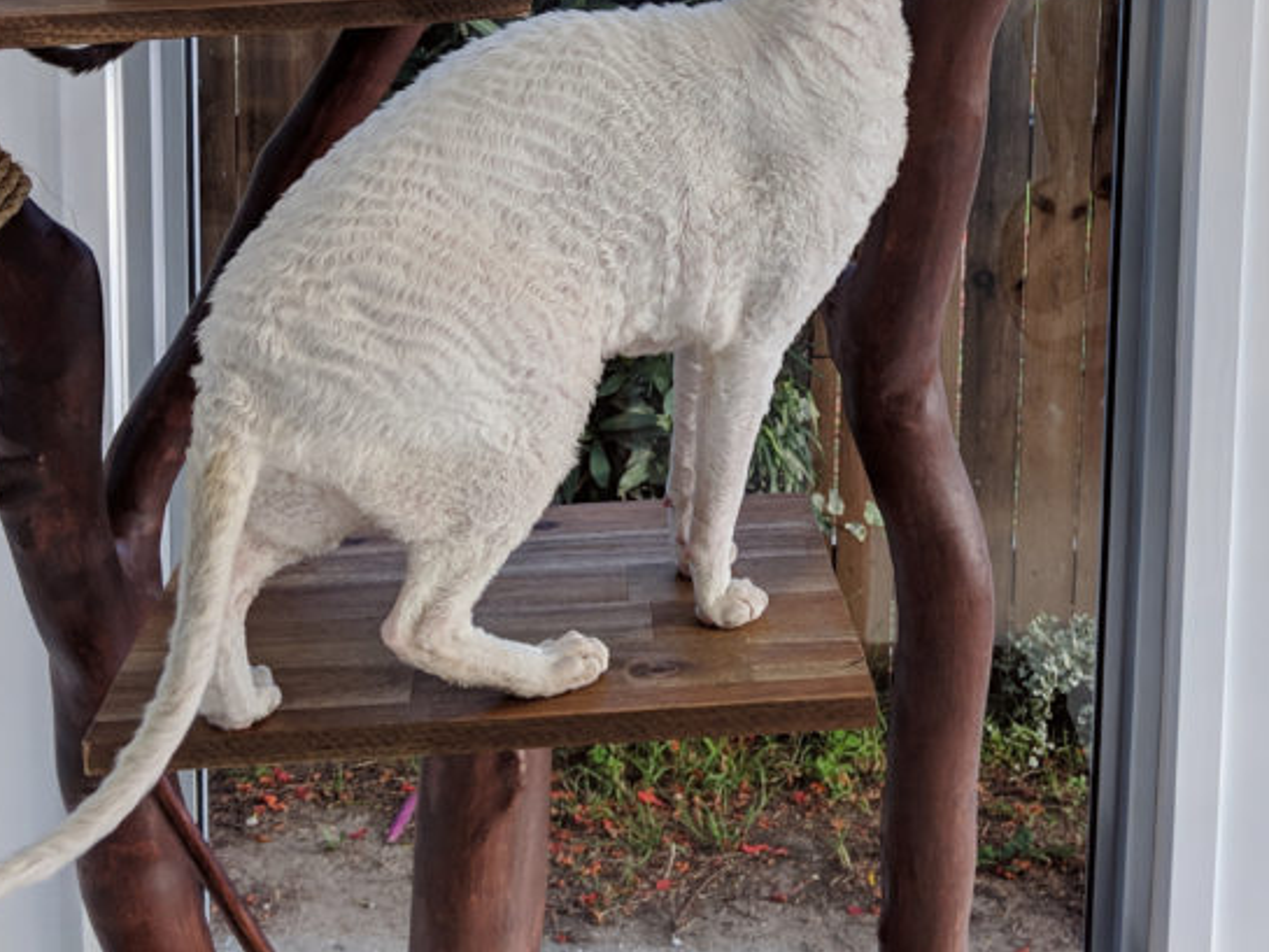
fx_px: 1907
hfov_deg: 36.8
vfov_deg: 26.8
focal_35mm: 52
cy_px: 47
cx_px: 706
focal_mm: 4.44
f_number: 1.8
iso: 57
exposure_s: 1/125
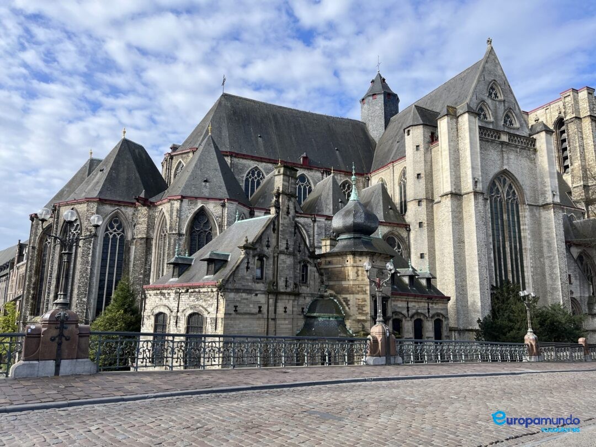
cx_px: 298
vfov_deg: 53.1
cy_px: 224
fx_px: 448
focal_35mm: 26
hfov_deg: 67.3
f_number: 1.6
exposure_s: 1/1992
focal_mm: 5.1
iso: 50
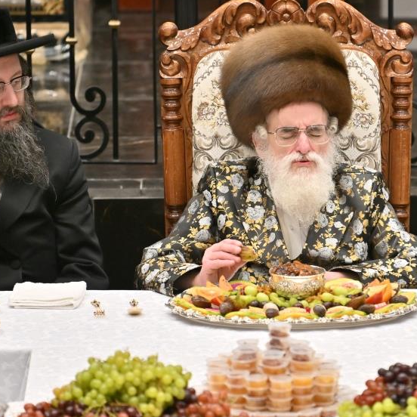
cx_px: 327
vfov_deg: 3.7
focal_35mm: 473
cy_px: 226
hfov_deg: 3.7
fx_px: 6447
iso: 400
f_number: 2.8
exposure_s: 1/640
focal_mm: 200
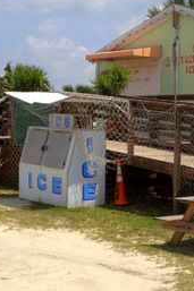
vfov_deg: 23.9
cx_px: 197
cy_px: 166
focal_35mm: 85
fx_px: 688
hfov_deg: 15.7
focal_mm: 4.28
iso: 64
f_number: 2.4
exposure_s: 1/3067
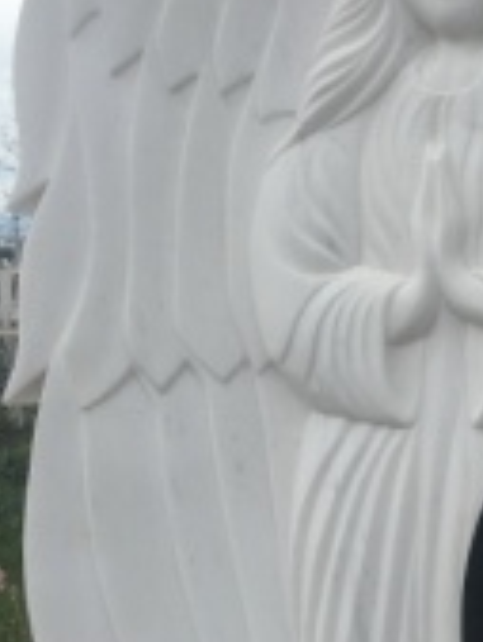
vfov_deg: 25.3
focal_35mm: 77
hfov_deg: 18.1
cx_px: 593
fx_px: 1431
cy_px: 387
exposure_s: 1/824
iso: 32
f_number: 2.2
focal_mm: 4.15
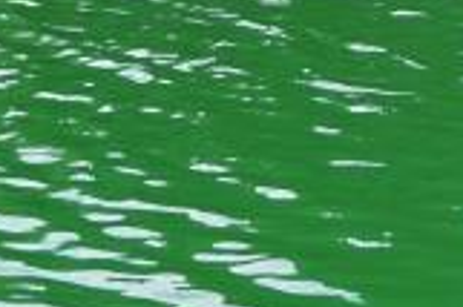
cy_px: -512
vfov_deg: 7.3
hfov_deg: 11.9
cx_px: 397
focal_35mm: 172
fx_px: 2210
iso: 100
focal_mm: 18
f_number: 5
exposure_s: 1/250
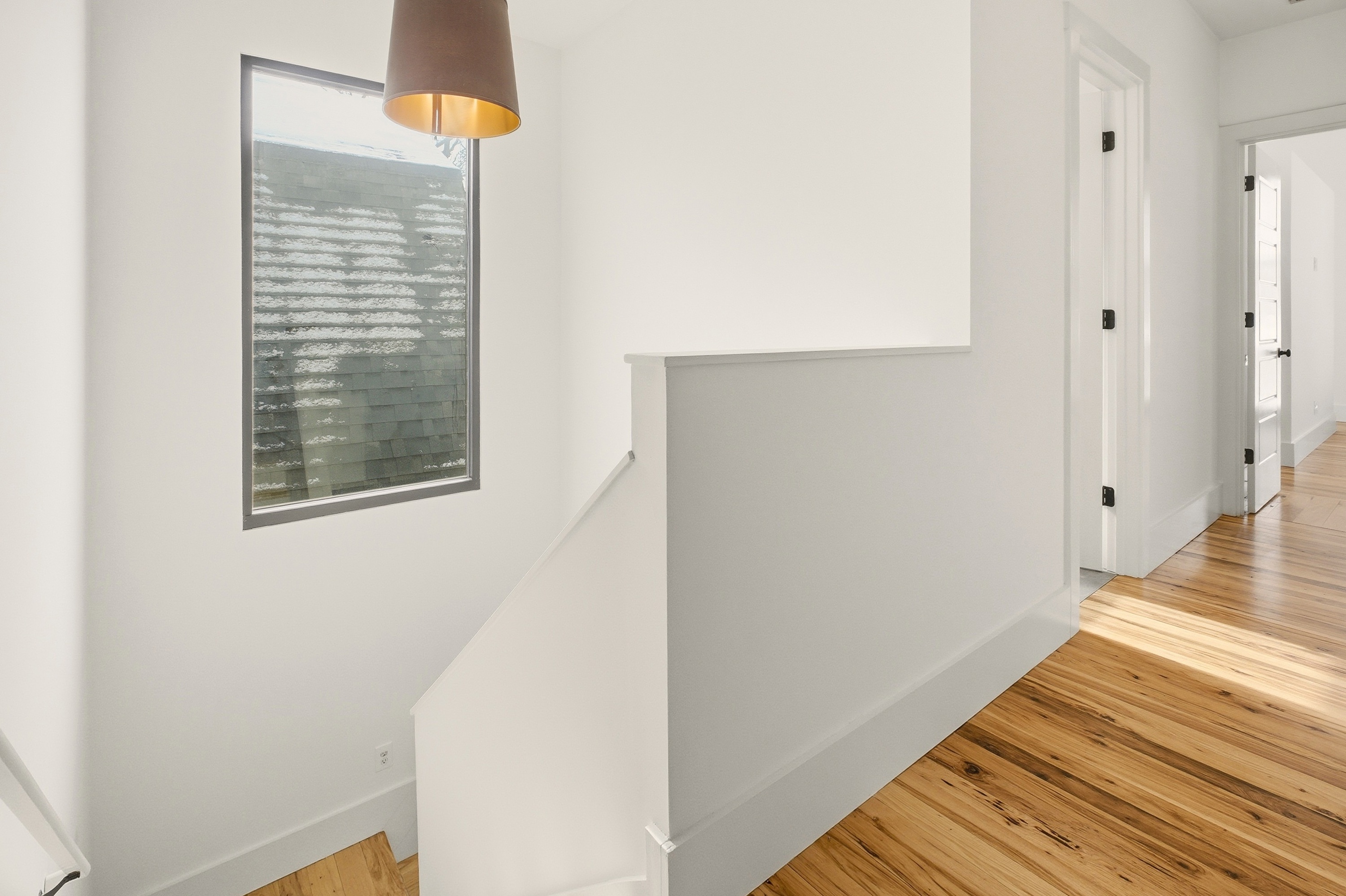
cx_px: 673
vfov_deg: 77.3
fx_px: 561
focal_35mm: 15
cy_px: 448
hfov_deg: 100.4
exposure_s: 1/1250
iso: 400
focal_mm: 10
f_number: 9
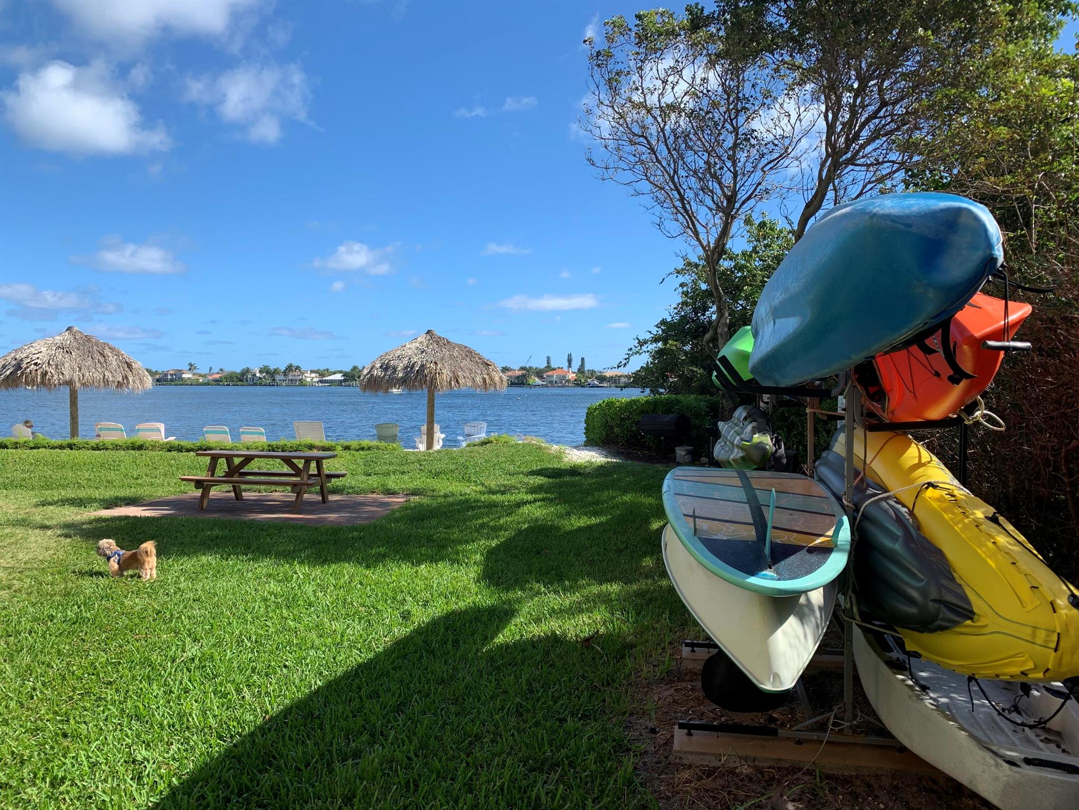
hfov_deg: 67.3
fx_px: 810
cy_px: 405
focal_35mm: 26
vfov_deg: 53.1
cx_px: 540
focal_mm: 4.25
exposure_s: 1/1585
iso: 25
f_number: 1.8
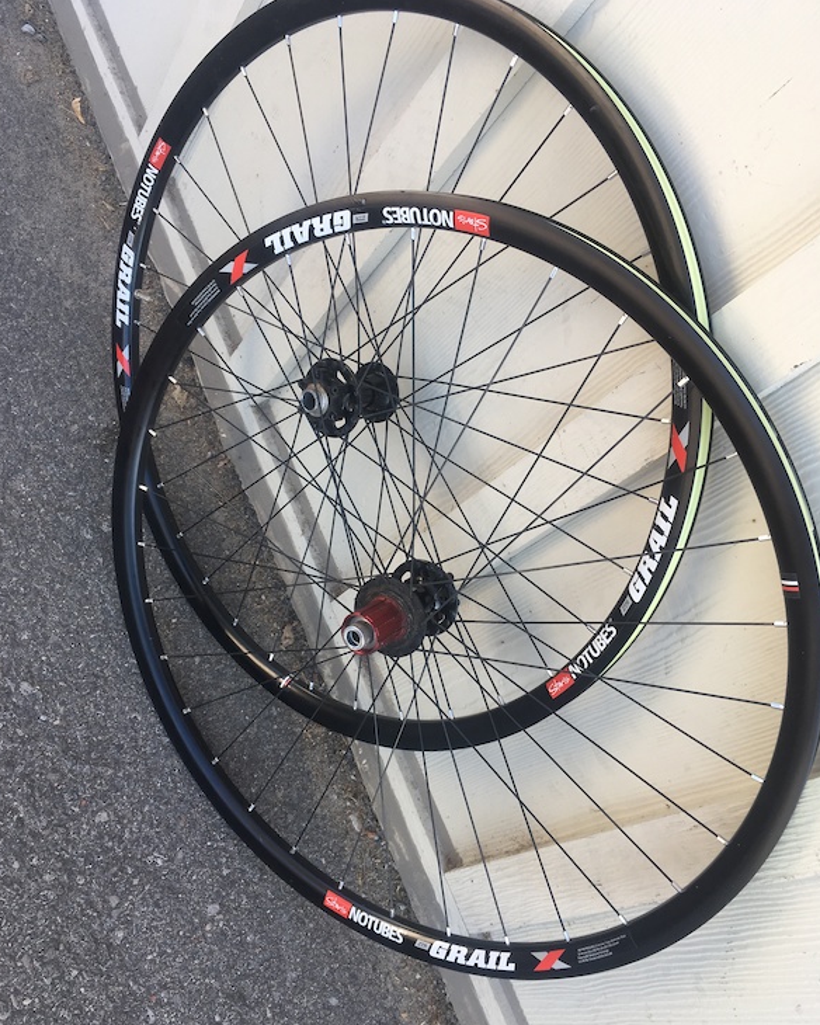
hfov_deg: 47.1
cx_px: 406
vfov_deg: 57.2
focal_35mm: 31
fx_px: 940
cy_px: 536
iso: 25
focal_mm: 4.15
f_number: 2.2
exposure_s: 1/120
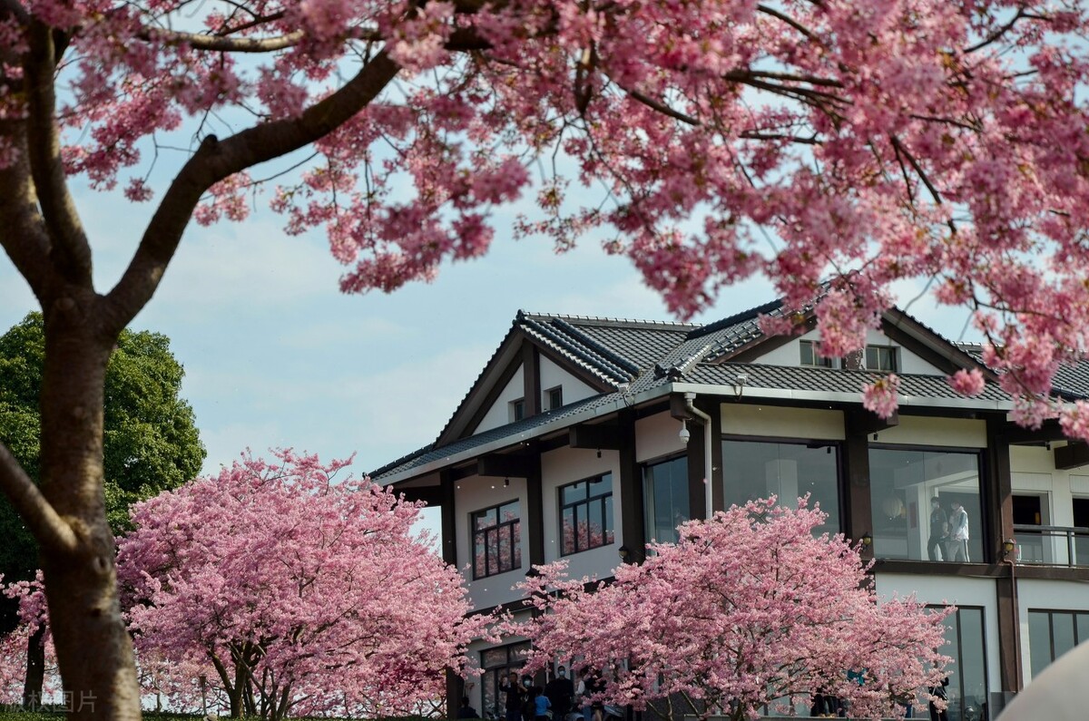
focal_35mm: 128
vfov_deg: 10.7
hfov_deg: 16.1
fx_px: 3849
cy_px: 360
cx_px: 544
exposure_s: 1/800
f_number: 8
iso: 200
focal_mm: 85
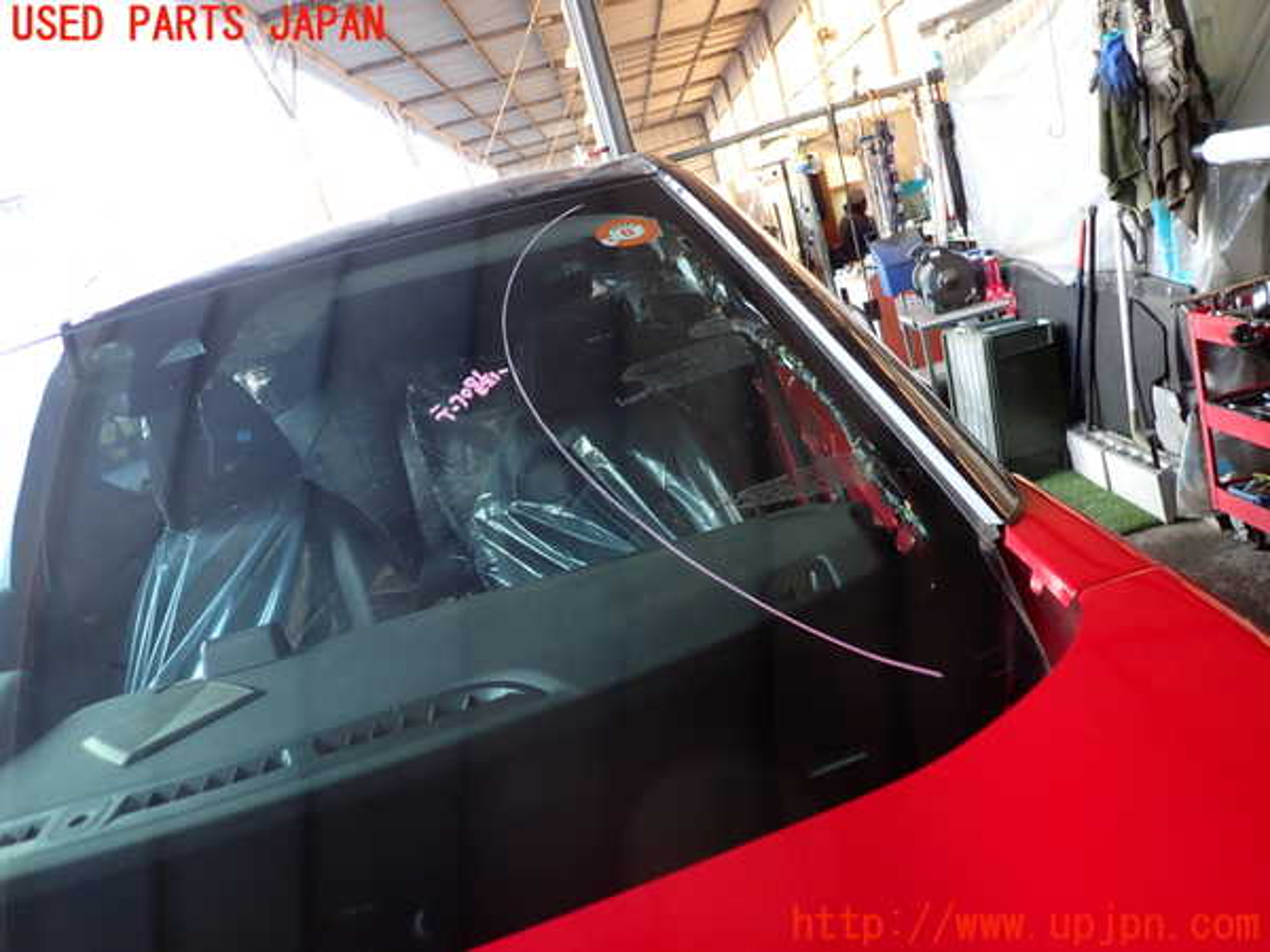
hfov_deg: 69.4
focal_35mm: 25
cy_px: 476
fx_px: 917
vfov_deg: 54.9
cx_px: 635
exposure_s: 1/60
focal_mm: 4.5
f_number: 2
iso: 125
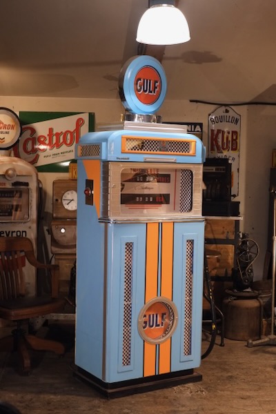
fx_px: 609
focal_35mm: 53
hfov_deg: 25.5
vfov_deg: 37.5
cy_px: 207
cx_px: 138
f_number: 5.6
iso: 3200
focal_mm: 35
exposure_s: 1/125
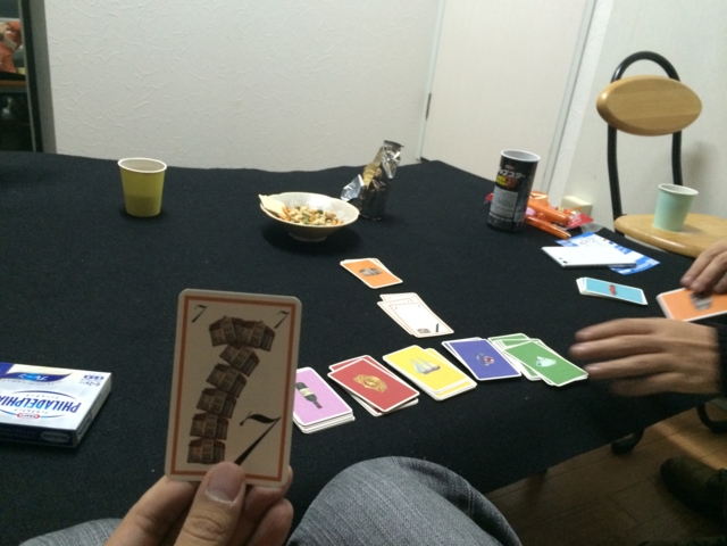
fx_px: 630
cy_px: 273
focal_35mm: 30
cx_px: 364
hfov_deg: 60.0
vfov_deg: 46.8
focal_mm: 4.12
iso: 320
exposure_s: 1/20
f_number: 2.2
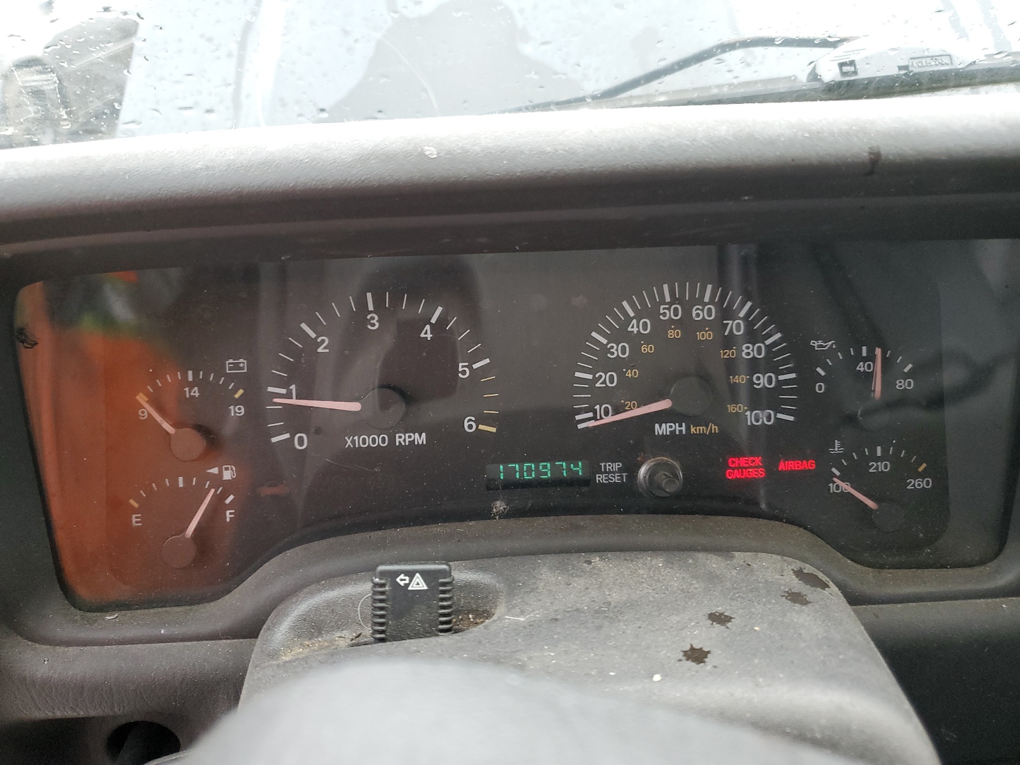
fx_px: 766
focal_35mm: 26
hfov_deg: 67.3
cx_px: 510
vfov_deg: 53.1
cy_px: 382
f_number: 1.5
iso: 94
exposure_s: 1/60.2
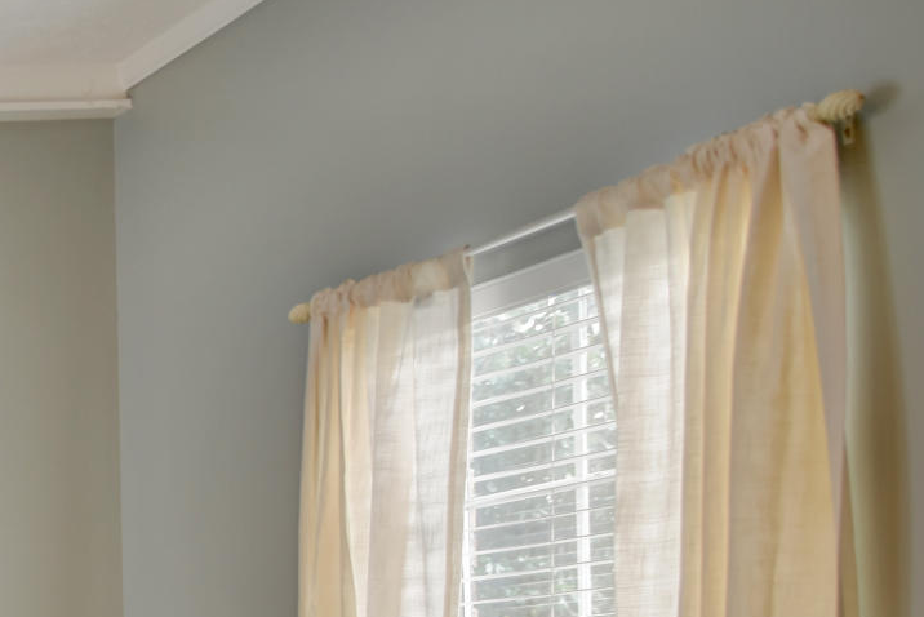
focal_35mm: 67
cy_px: 740
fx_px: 1720
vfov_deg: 19.2
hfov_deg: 18.6
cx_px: -946
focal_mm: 16
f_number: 2.8
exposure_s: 1/15
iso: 125
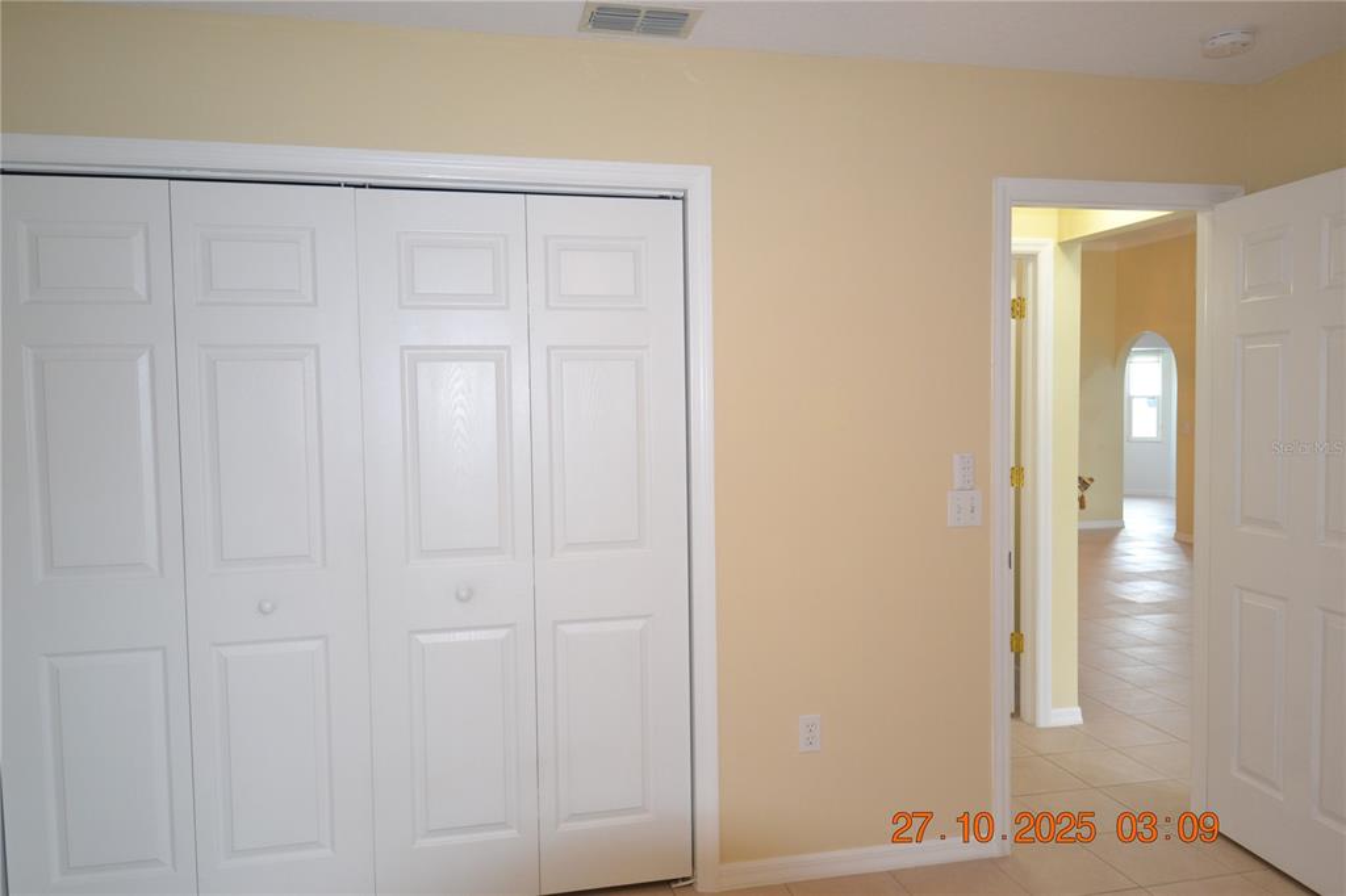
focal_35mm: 26
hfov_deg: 70.5
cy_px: 448
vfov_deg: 50.4
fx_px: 953
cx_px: 673
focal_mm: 17
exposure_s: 1/60
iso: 900
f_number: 4.2
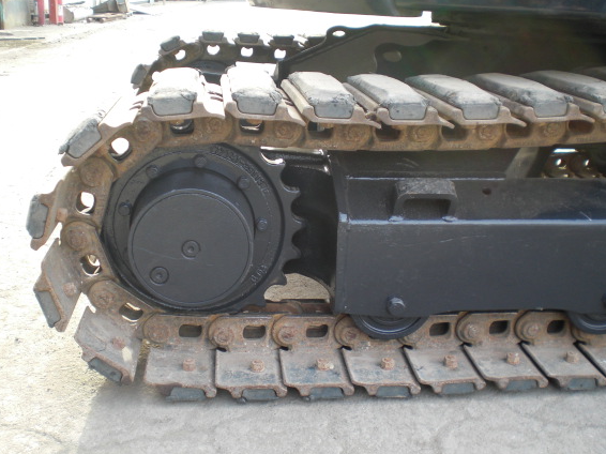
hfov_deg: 43.9
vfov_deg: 33.5
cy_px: 251
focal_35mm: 43
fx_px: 752
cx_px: 301
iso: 100
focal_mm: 6.3
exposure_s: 1/60
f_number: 3.1
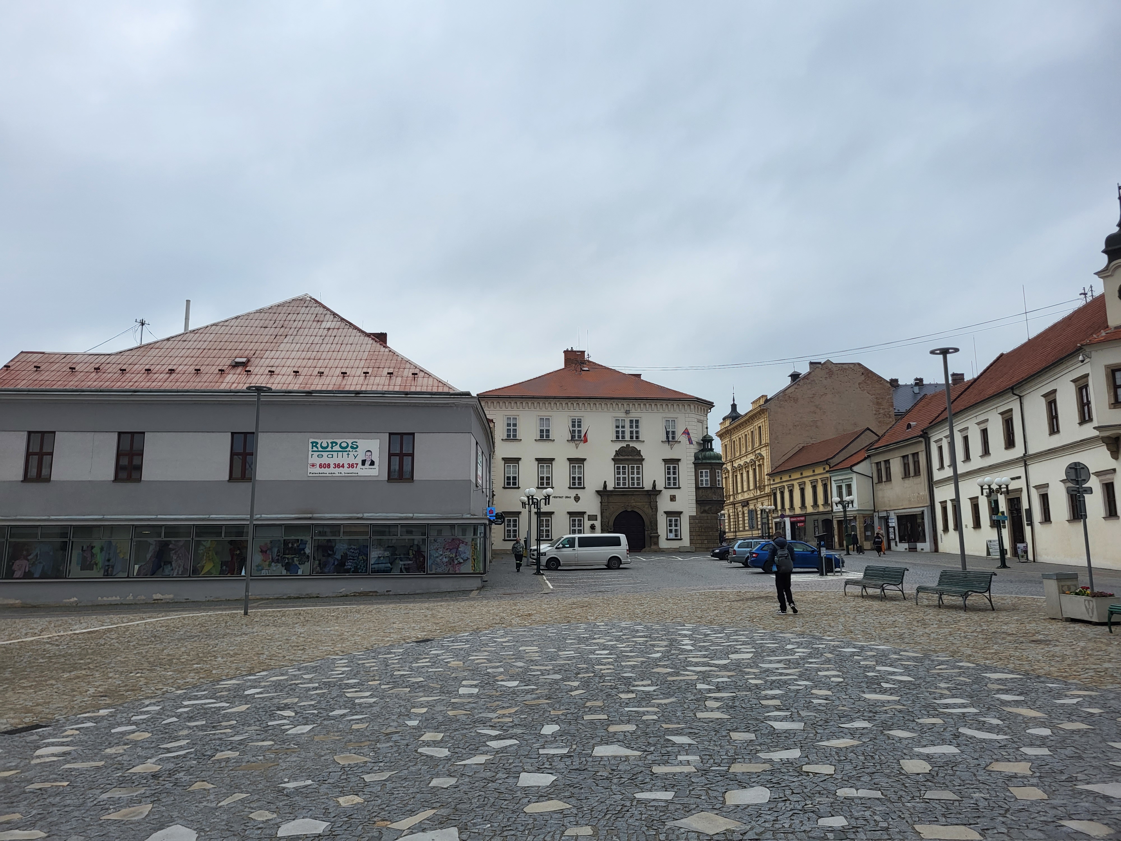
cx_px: 560
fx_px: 842
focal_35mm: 26
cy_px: 420
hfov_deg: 67.3
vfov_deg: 53.1
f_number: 1.8
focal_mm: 5.4
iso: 40
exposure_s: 1/765
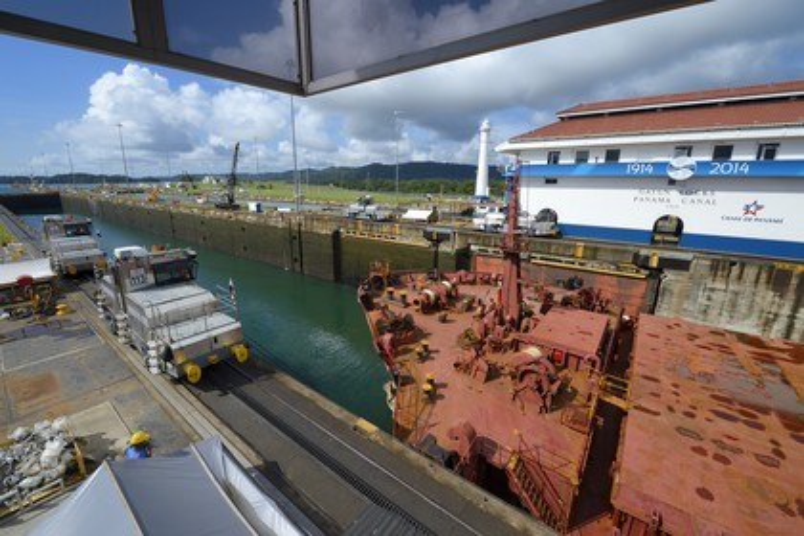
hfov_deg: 104.3
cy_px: 268
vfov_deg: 81.2
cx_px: 402
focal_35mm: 14
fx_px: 313
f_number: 14
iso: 200
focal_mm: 14
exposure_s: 1/400
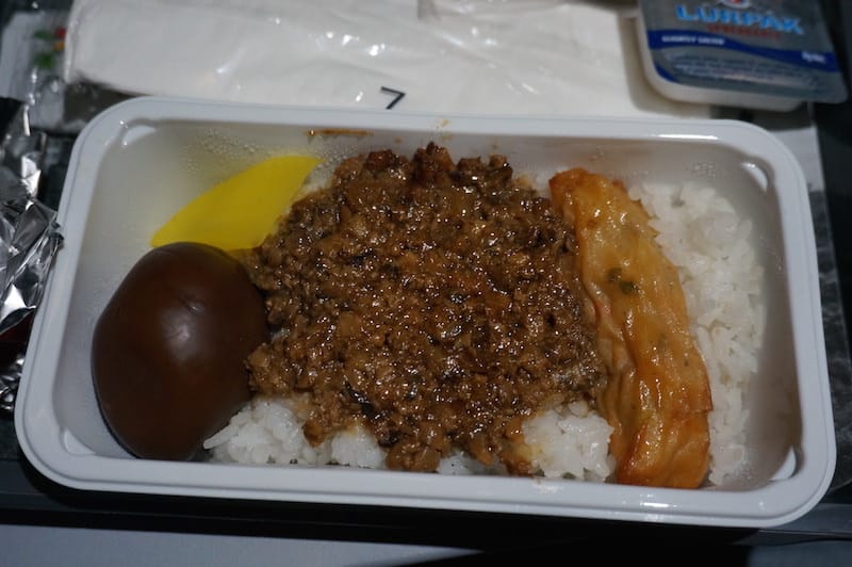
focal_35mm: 39
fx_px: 922
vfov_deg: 34.2
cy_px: 284
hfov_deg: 49.6
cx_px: 426
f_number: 4.5
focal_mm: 26
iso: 1000
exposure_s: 1/60
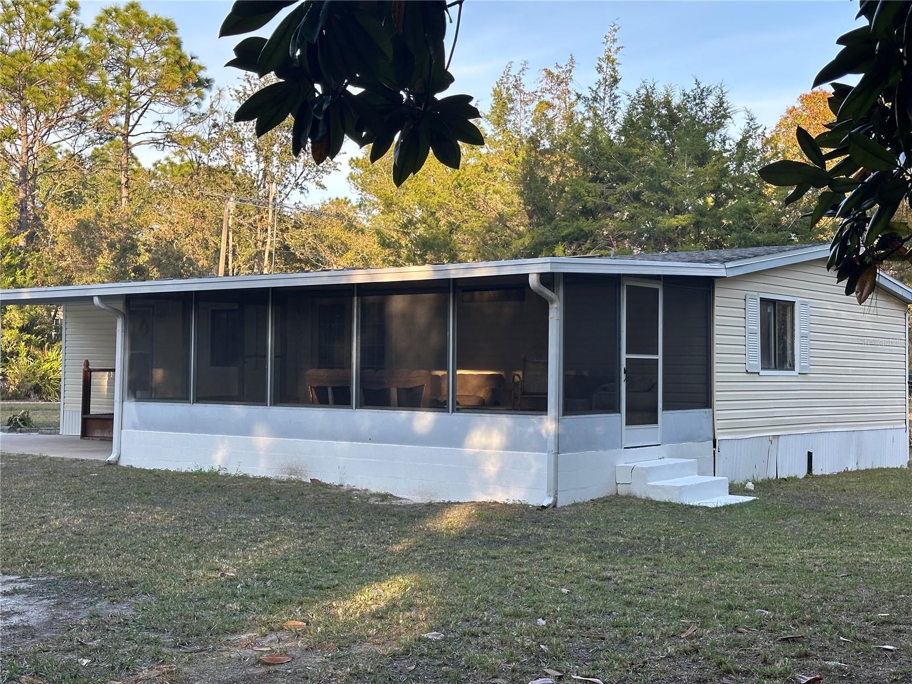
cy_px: 342
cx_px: 456
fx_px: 1265
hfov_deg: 39.7
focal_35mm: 48
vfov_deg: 30.3
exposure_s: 1/430
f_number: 1.78
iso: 64
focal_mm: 6.86
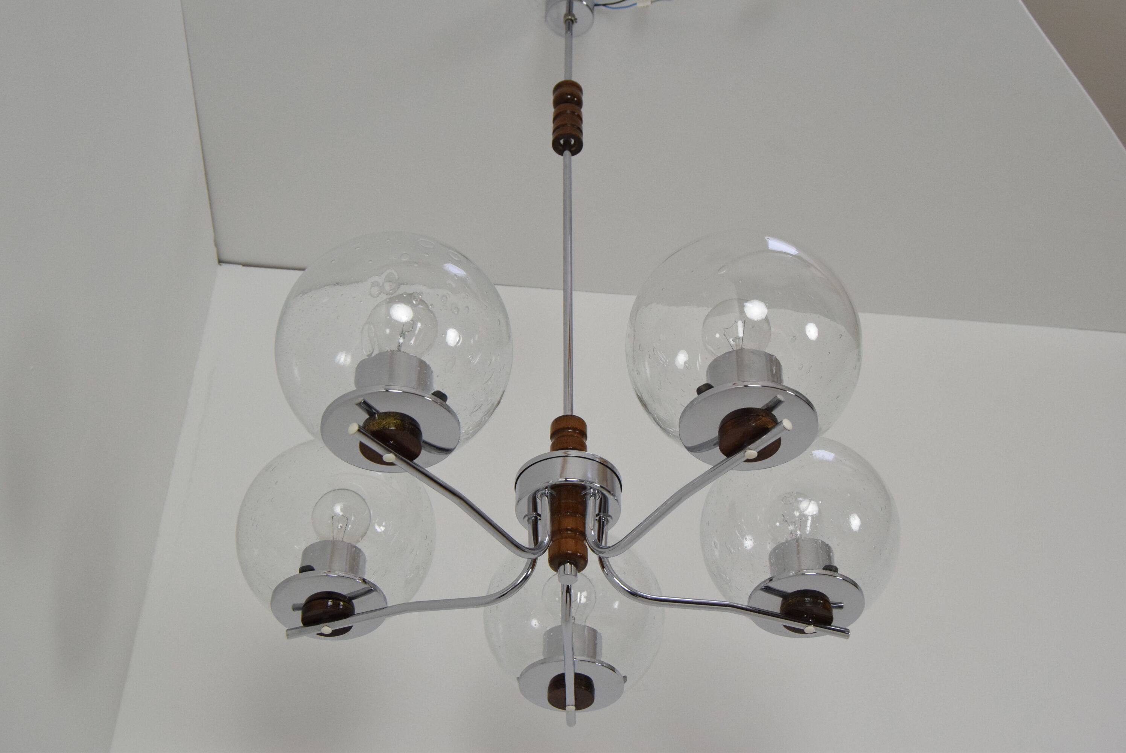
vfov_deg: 31.9
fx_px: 1315
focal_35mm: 42
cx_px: 563
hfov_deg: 46.4
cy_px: 376
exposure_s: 1/200
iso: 1600
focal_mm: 28
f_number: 7.1
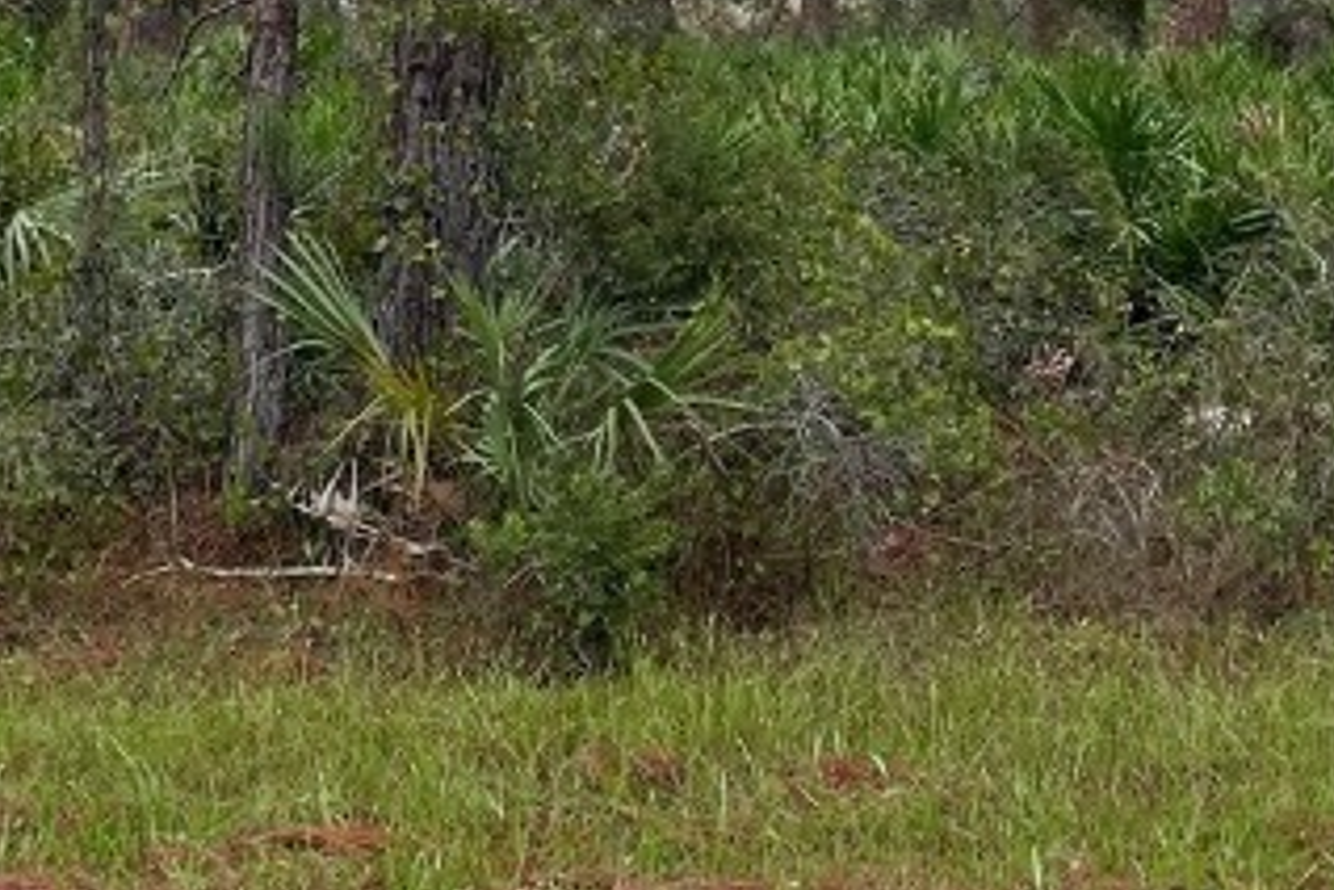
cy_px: -416
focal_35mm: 87
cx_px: 591
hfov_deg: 23.4
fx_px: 3224
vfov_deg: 14.7
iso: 32
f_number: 1.6
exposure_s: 1/1453
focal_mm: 4.2
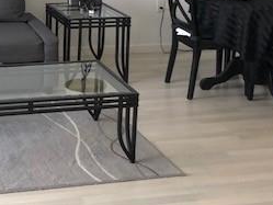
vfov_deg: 19.4
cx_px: -9
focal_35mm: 72
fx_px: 568
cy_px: -34
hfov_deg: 25.5
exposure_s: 1/30
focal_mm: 3.99
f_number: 1.8
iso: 32
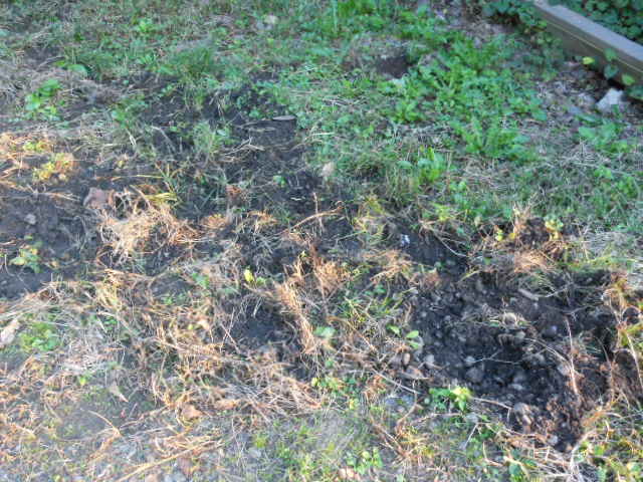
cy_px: 241
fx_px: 613
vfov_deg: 42.9
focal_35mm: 33
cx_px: 322
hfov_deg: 55.4
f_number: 4
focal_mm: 5.9
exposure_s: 1/25
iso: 400
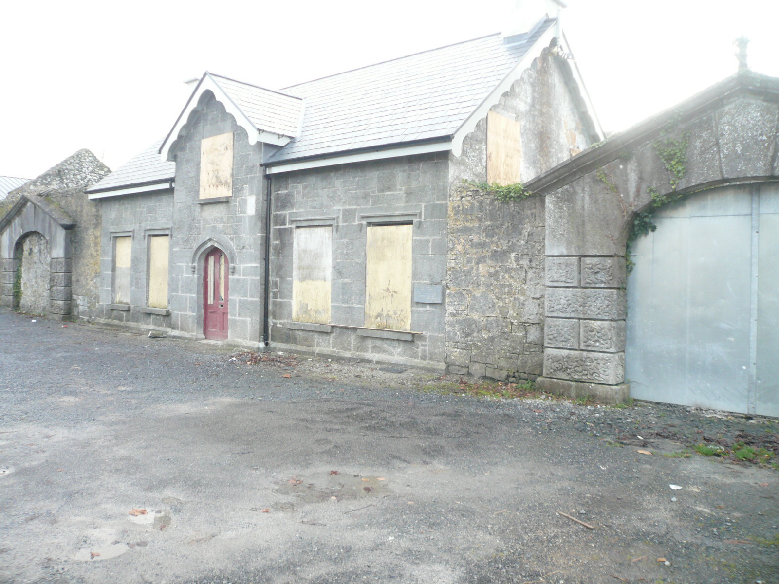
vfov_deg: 49.7
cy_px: 292
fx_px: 630
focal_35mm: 28
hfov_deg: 63.4
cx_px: 390
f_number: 2.8
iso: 100
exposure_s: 1/50
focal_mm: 4.6
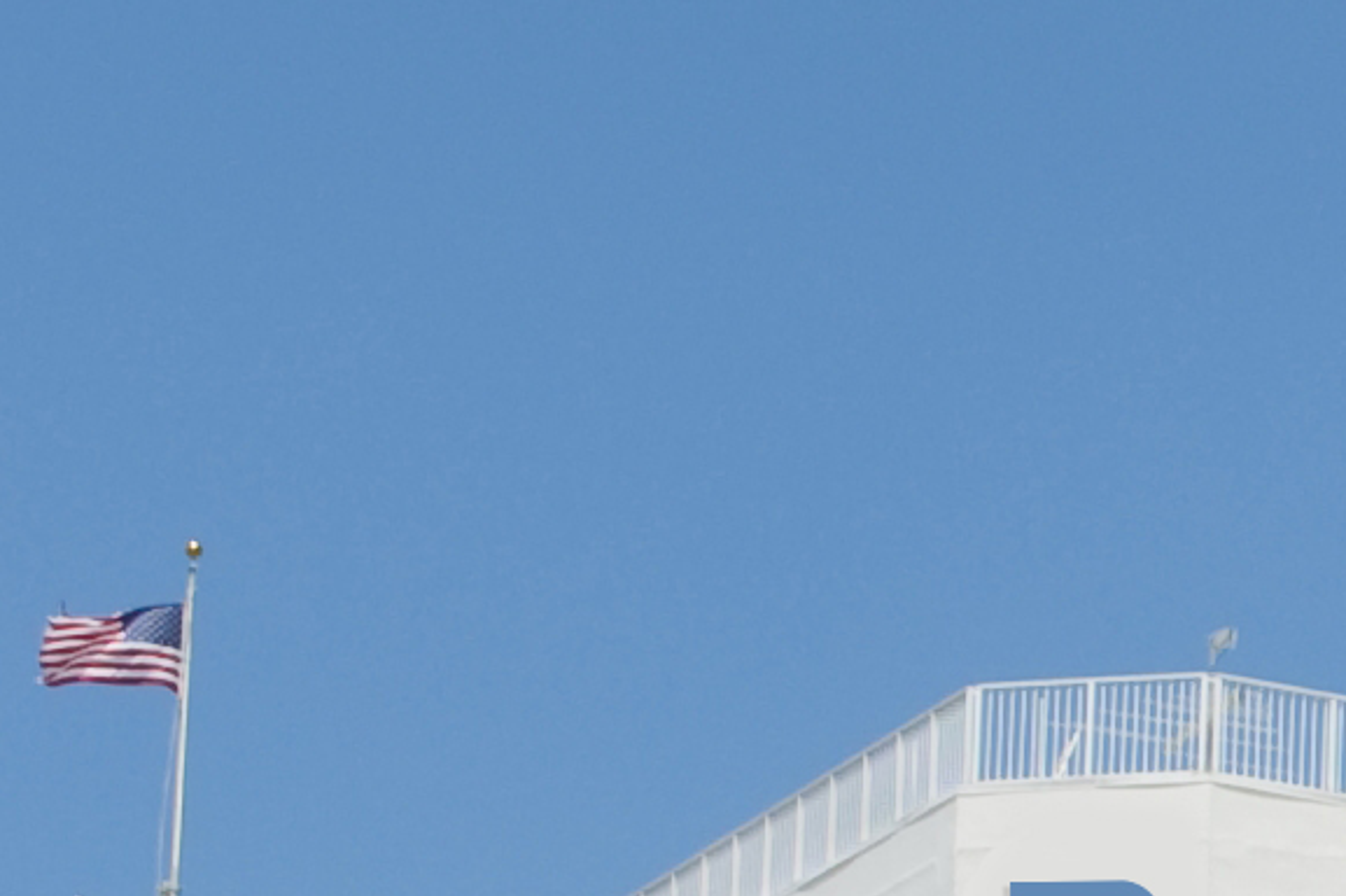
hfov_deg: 7.6
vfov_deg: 5.3
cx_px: 3357
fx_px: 9379
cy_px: 1941
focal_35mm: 251
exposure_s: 1/200
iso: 200
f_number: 16
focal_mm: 34
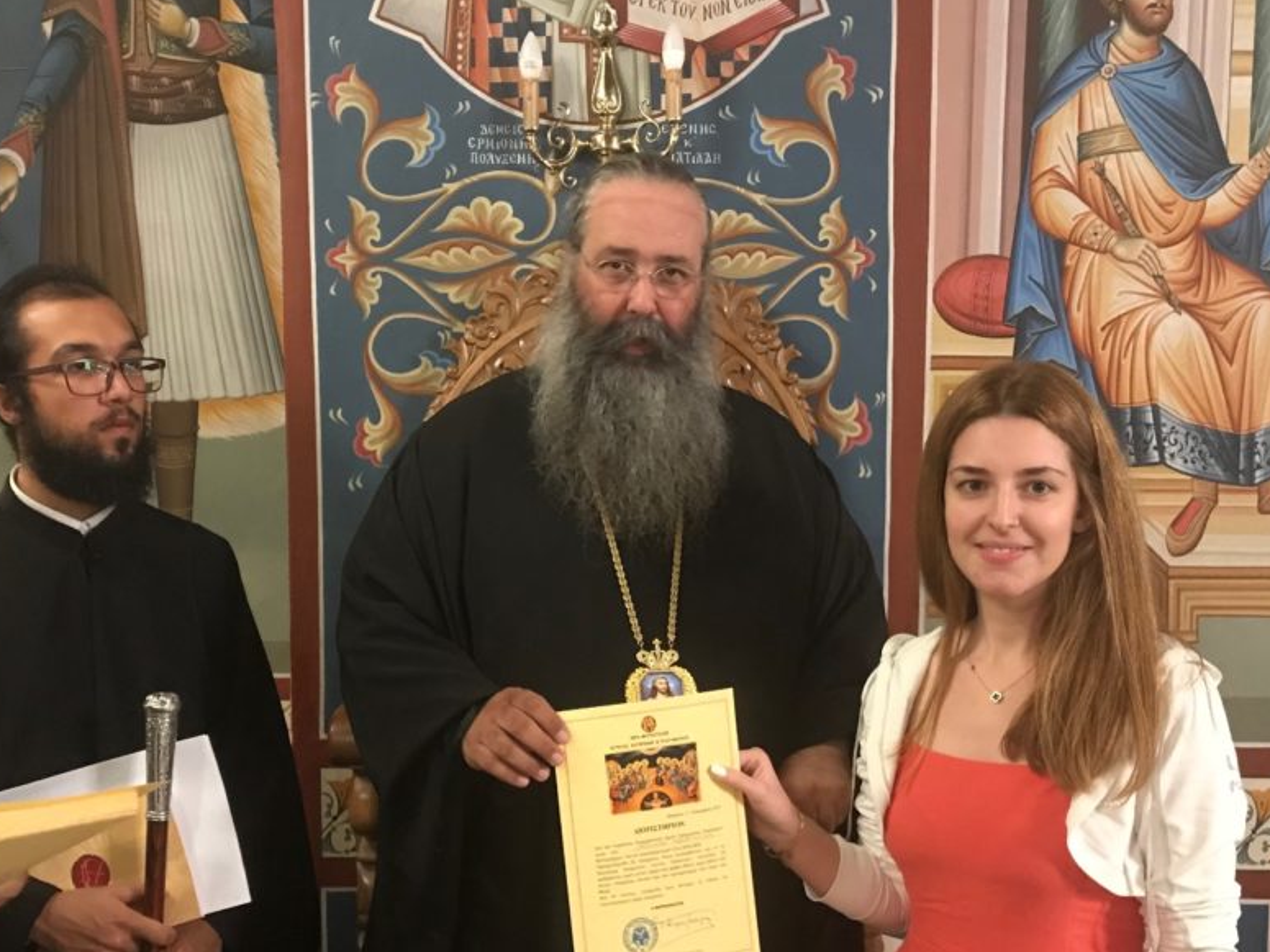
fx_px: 1357
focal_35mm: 37
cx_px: 605
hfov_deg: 50.1
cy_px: 613
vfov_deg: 38.3
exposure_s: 1/4
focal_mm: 3.99
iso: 100
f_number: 1.8
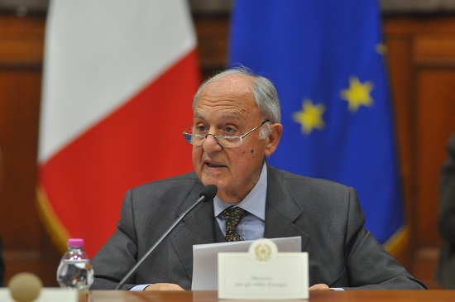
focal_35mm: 232
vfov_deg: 5.9
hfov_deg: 8.9
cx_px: 228
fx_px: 2934
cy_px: 151
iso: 800
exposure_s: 1/80
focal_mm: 155
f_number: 2.8
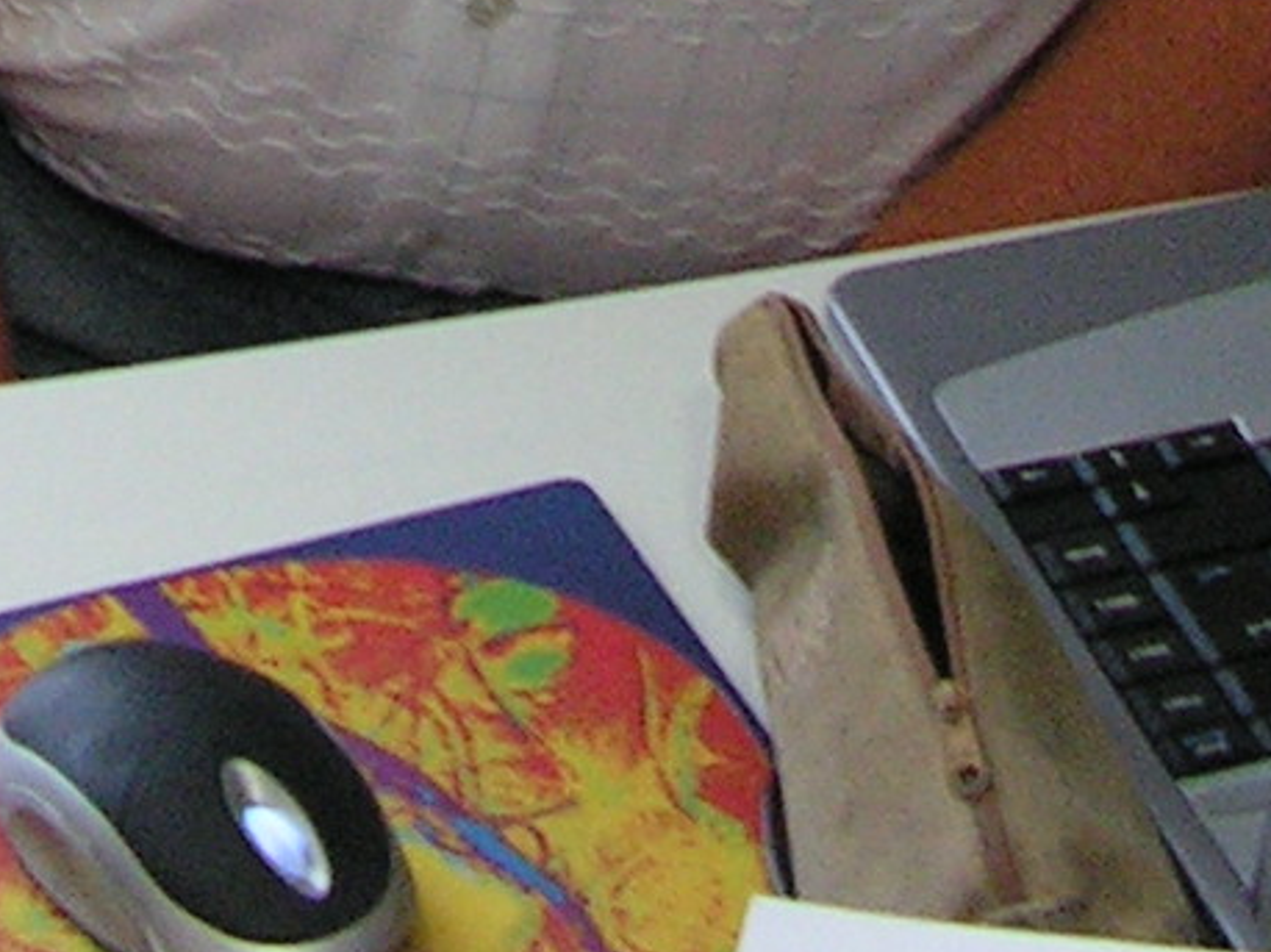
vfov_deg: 8.6
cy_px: -1149
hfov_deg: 12.3
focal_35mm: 161
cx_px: 522
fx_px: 5908
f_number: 3.2
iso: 160
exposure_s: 1/40
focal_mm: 6
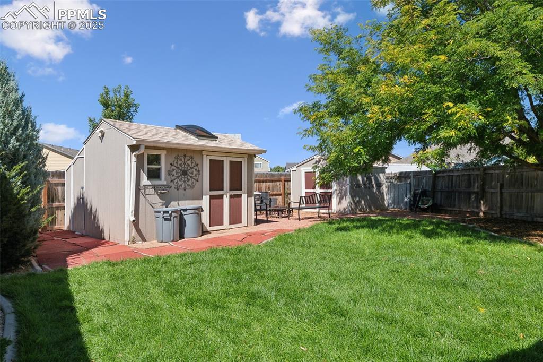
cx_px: 272
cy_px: 181
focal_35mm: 23
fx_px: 347
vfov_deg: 55.1
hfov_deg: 76.1
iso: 800
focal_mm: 23
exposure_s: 1/500
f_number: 11
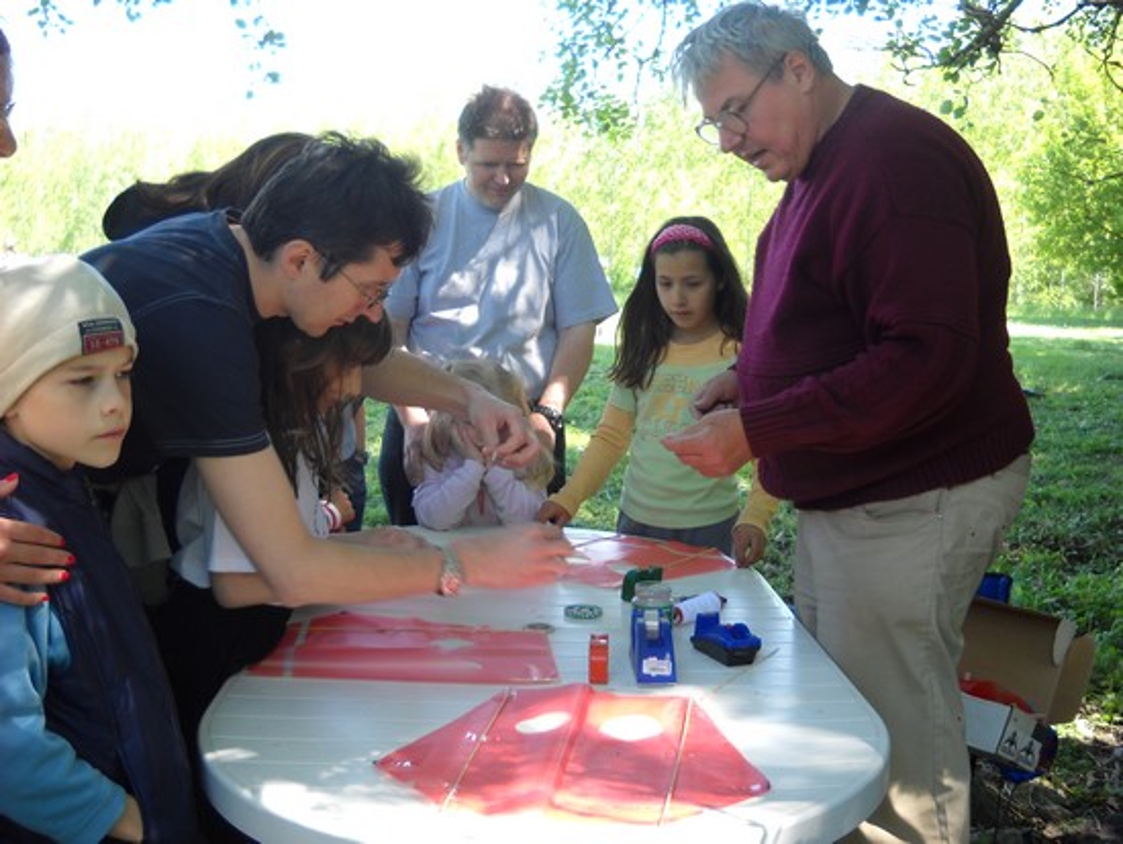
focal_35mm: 41
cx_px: 562
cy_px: 422
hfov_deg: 45.8
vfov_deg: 35.2
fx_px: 1331
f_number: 3.1
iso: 80
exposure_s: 1/60
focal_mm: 6.72
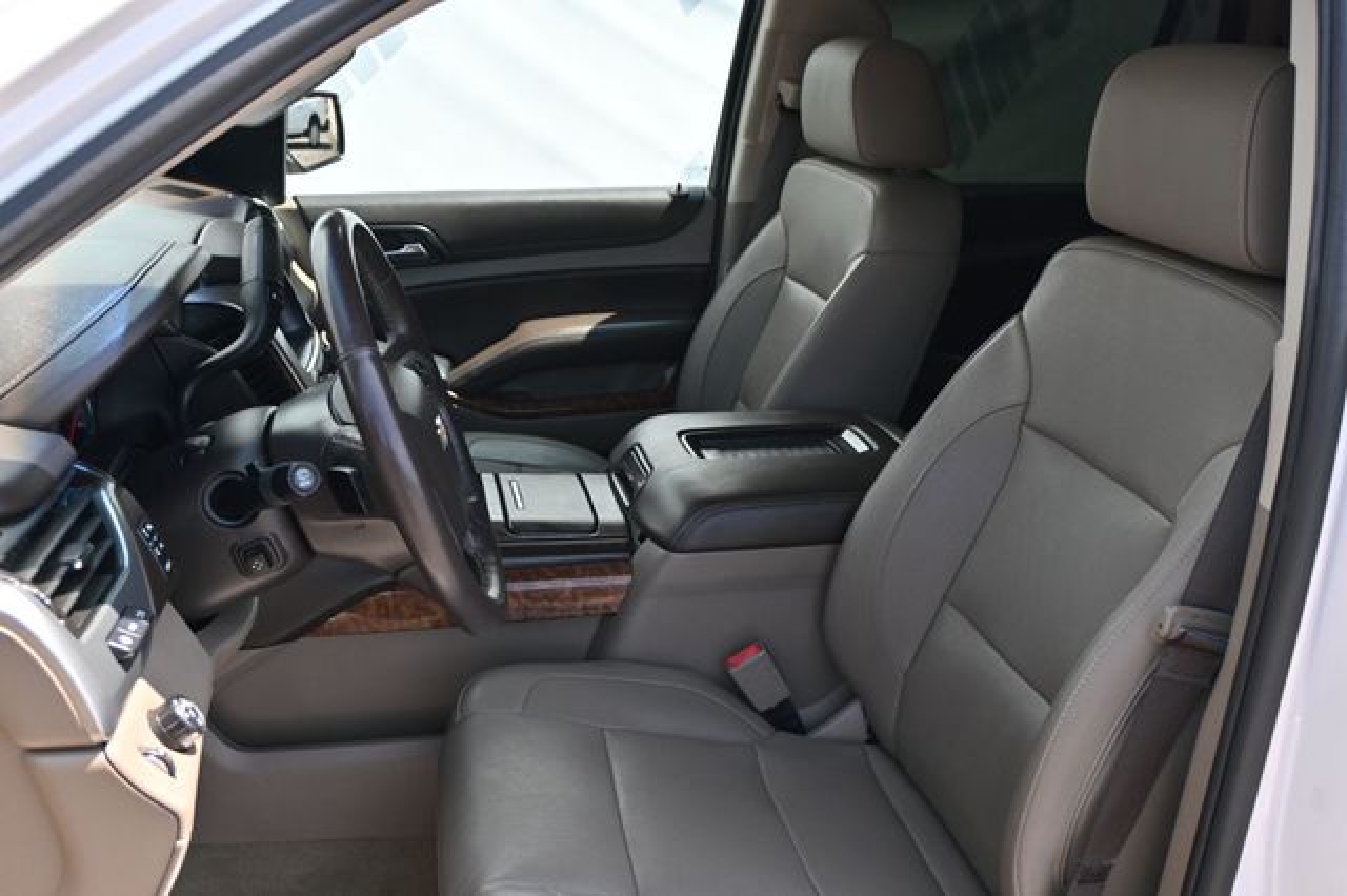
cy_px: 448
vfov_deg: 36.8
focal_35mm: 36
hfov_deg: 53.2
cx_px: 674
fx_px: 1346
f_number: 4.2
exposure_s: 1/250
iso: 250
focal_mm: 24
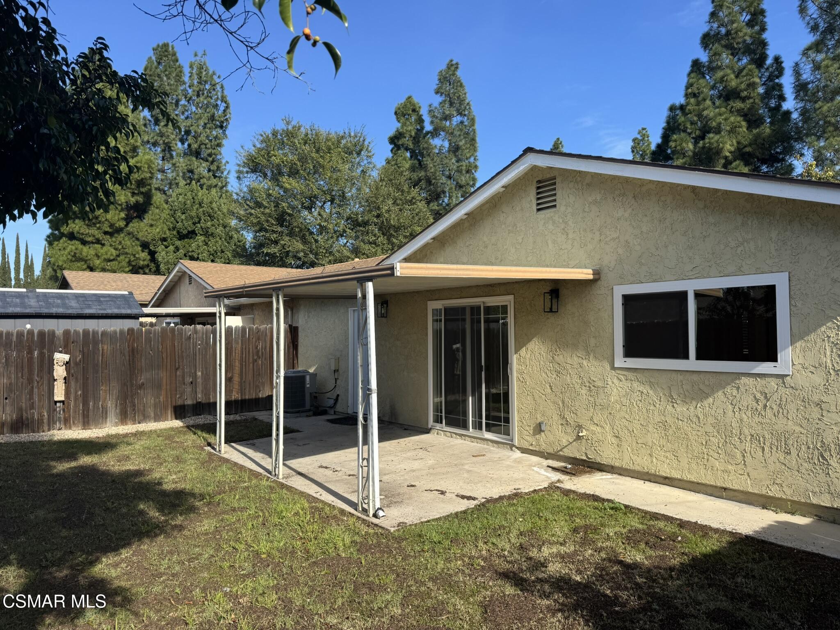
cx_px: 420
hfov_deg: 71.6
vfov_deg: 56.8
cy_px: 315
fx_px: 582
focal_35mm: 24
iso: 80
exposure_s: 1/2415
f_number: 1.78
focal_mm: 6.76
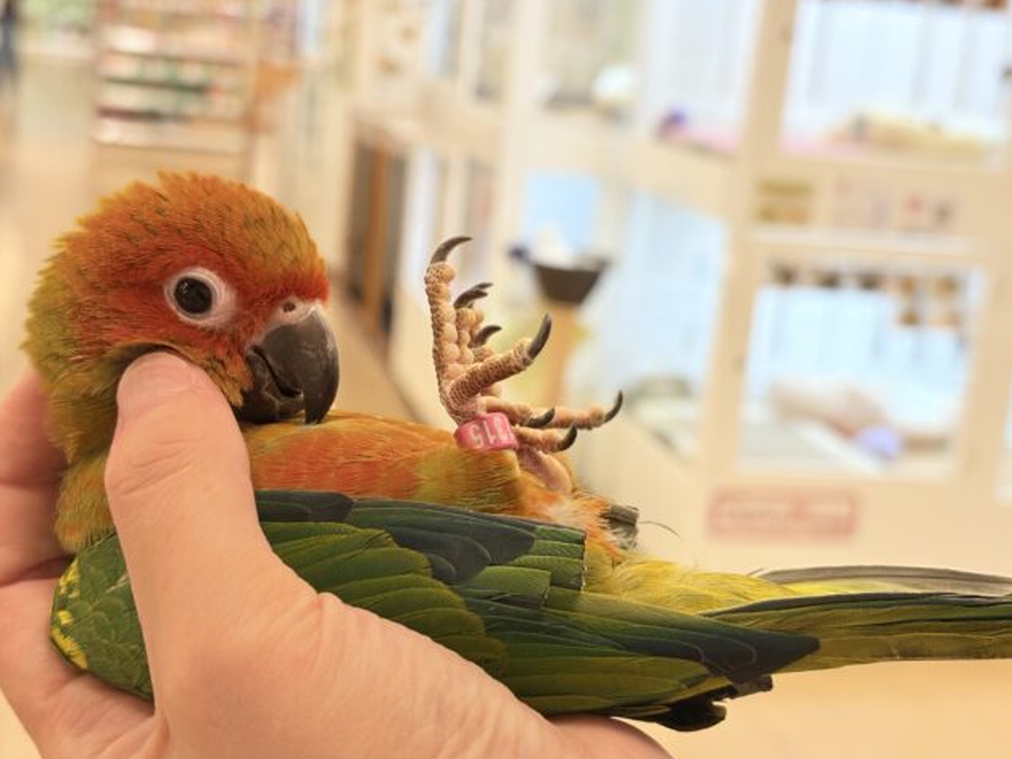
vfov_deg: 27.5
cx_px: 512
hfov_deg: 36.2
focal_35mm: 53
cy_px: 384
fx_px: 1549
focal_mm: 5.96
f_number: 1.6
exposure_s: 1/50
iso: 40
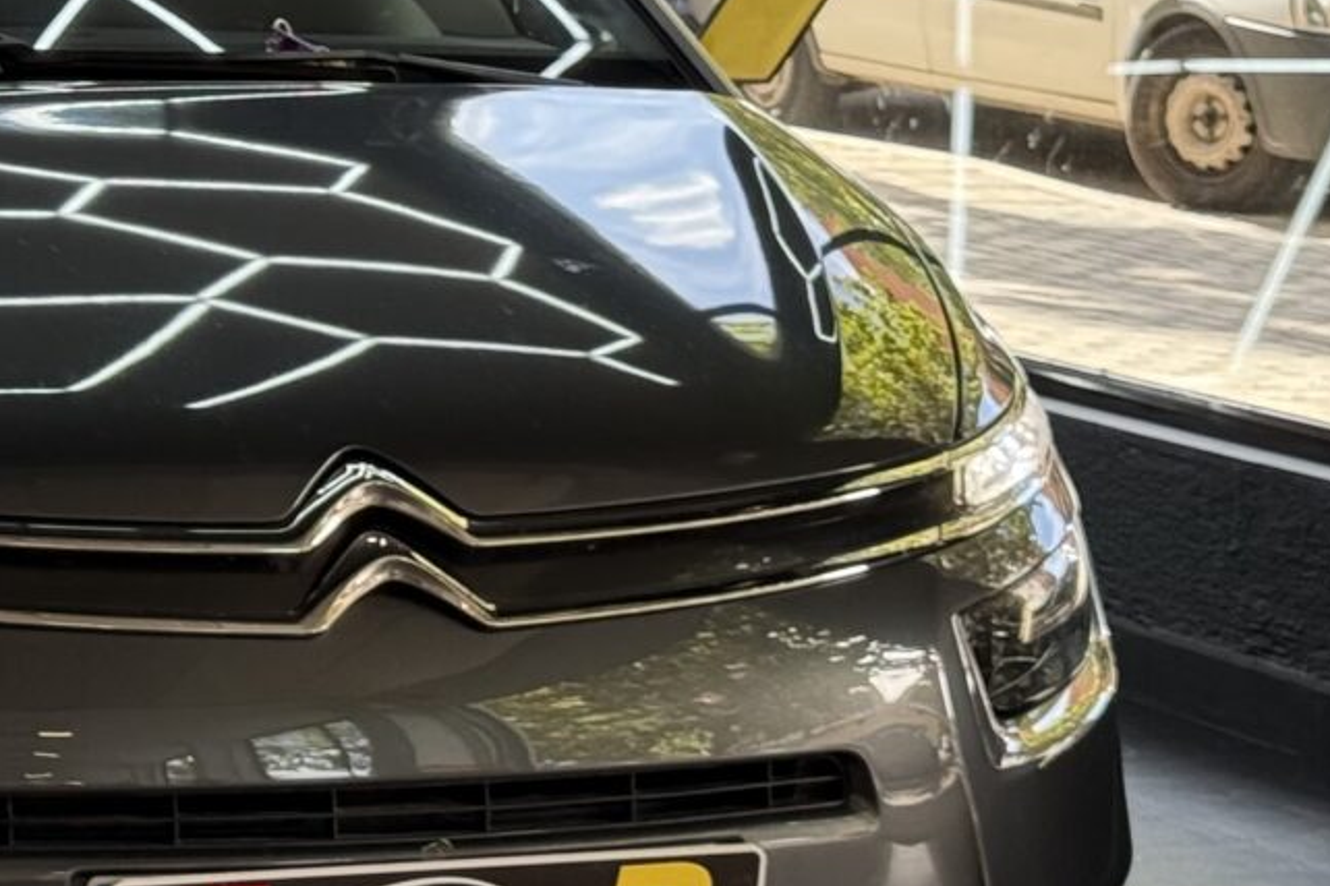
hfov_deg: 14.1
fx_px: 5172
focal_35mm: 140
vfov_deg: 9.7
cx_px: -408
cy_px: 17
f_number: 1.78
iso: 100
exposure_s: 1/238
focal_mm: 6.76
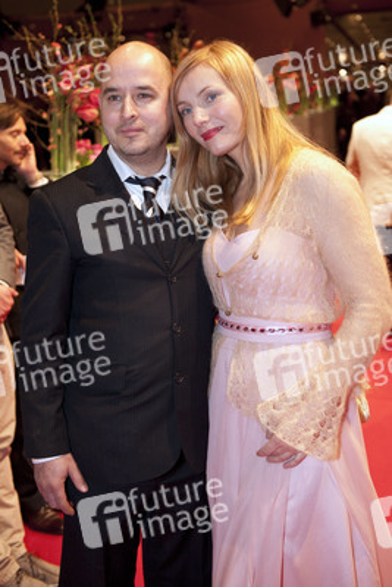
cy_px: 294
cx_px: 196
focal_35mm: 44
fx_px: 718
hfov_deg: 30.5
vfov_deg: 44.5
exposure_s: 1/200
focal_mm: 44
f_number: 3.2
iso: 1600
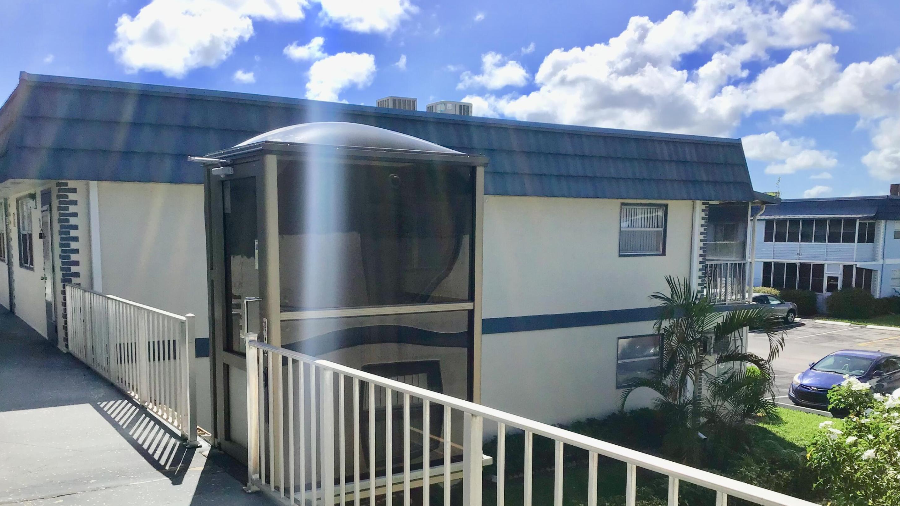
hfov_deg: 58.0
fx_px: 811
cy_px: 325
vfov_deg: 34.4
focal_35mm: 34
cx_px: 451
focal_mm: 3.3
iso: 25
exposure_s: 1/1894
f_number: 2.4
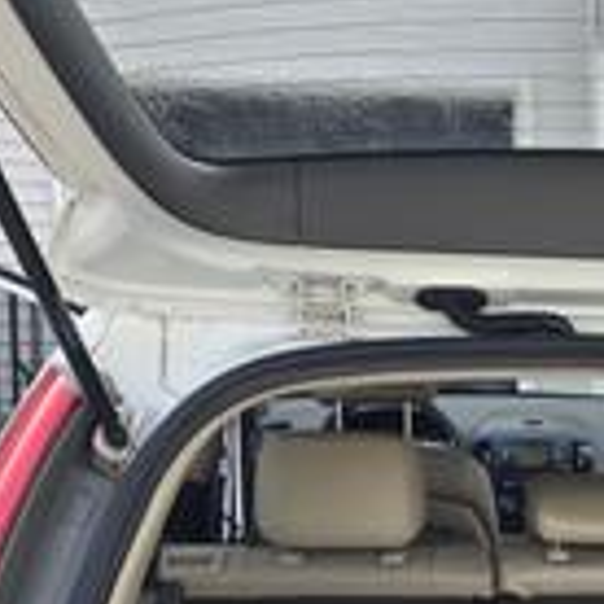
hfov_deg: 22.1
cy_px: 608
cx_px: 665
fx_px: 1461
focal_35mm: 74
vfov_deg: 22.4
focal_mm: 6.3
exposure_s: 1/180
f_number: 1.7
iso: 16
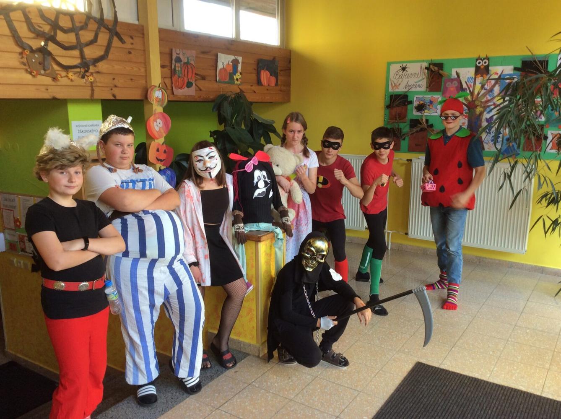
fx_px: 518
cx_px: 280
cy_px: 210
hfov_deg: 56.9
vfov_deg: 44.0
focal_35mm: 32
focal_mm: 3.3
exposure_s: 1/25
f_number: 2.4
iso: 40
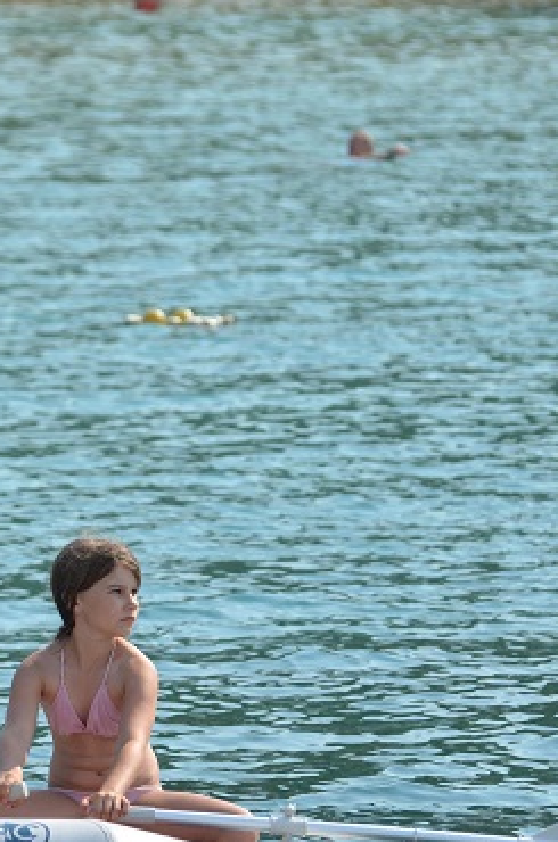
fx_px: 8993
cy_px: 575
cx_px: 75
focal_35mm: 385
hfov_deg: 3.6
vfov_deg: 5.4
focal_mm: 140
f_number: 4.8
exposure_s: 1/4000
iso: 640
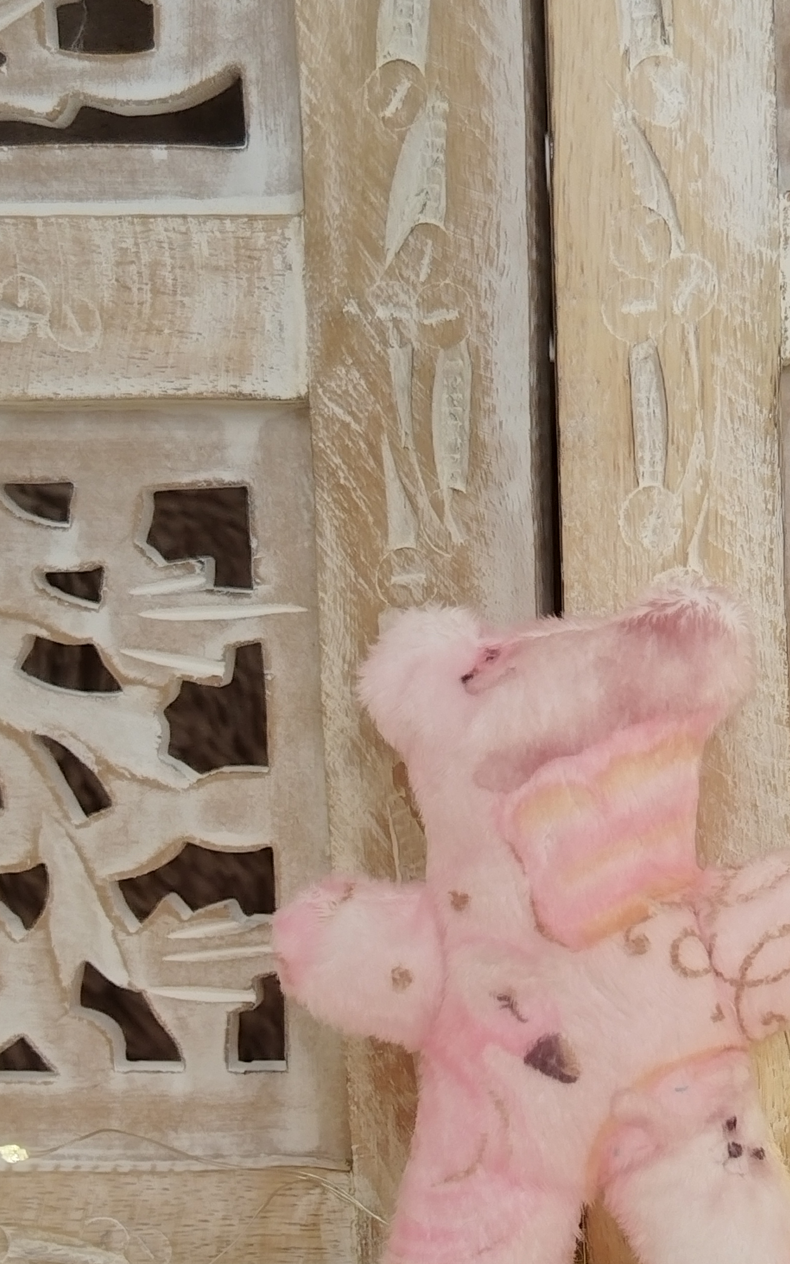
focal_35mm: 63
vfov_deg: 31.4
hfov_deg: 20.3
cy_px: 1068
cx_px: 680
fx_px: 2170
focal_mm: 4.95
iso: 521
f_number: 1.9
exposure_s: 1/50
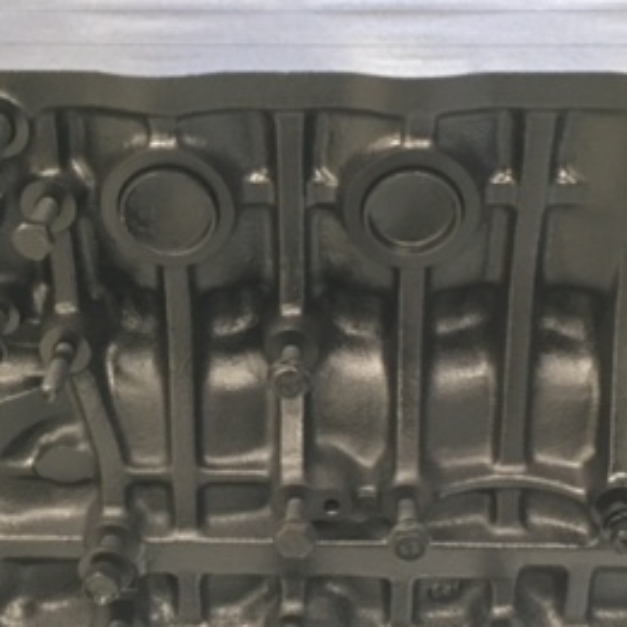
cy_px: 398
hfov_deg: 27.3
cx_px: 294
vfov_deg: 27.2
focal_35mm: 63
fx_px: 1291
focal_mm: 4.15
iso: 200
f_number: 2.2
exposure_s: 1/33
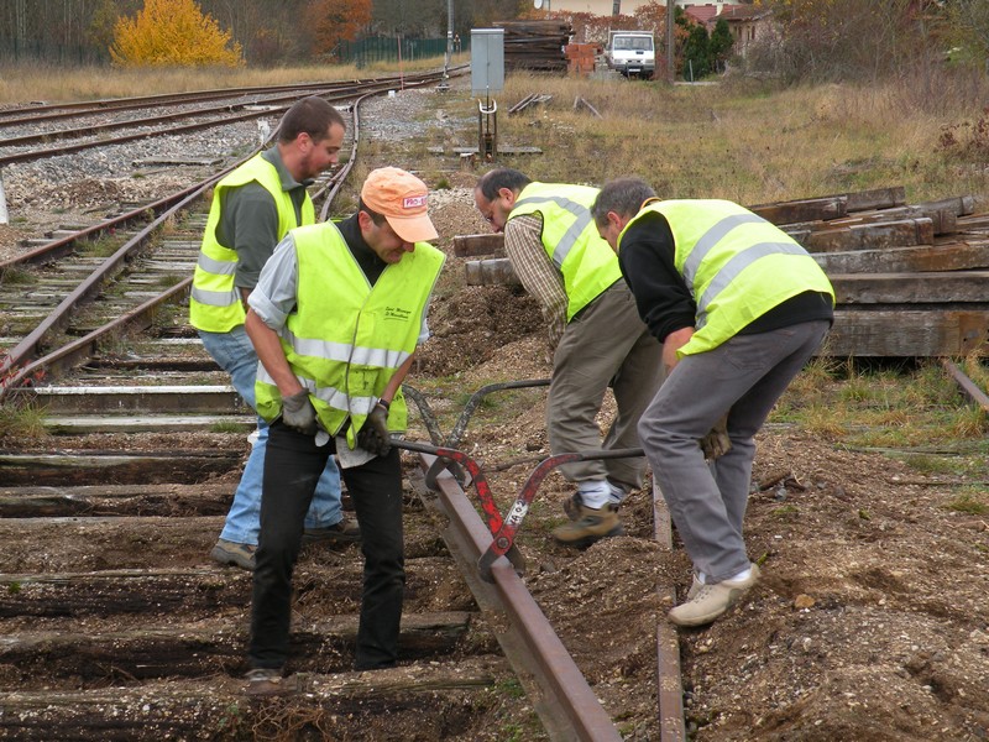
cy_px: 371
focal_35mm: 84
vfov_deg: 17.6
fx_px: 2400
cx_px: 494
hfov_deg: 23.3
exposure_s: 1/122
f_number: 4.5
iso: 64
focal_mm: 14.9
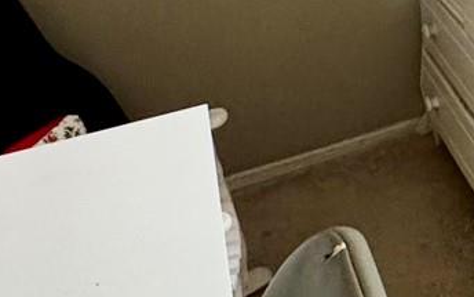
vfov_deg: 15.8
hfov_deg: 20.3
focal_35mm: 69
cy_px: -256
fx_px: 891
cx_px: 872
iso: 250
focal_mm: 2.22
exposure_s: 1/60
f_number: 2.2
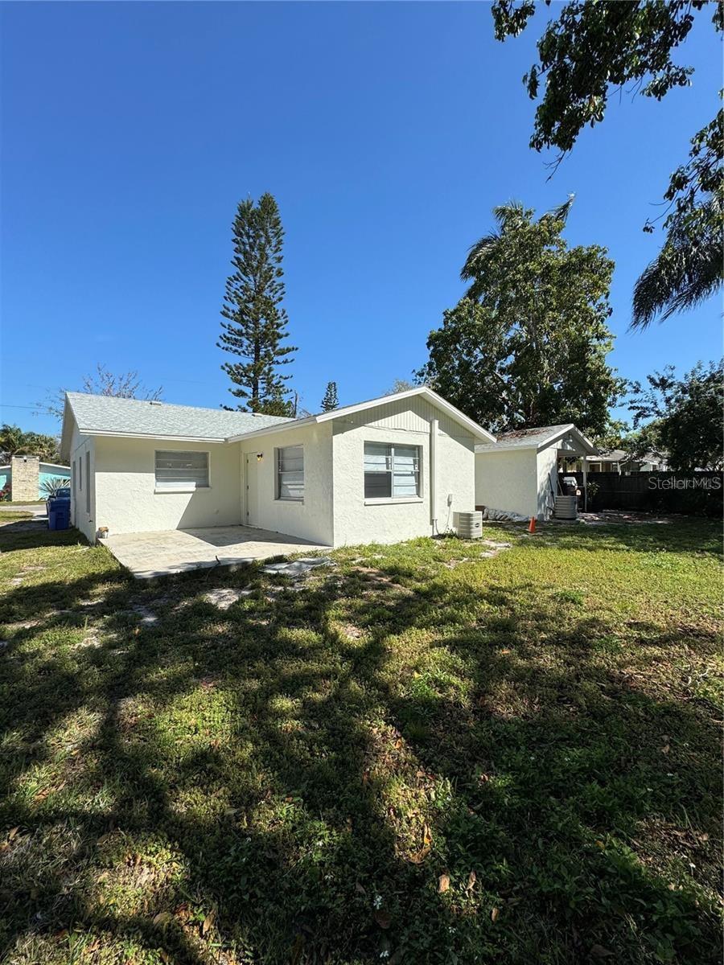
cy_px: 482
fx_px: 390
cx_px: 362
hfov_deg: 85.7
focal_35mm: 14
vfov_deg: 102.1
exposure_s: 1/2146
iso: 50
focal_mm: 2.22
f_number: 2.2
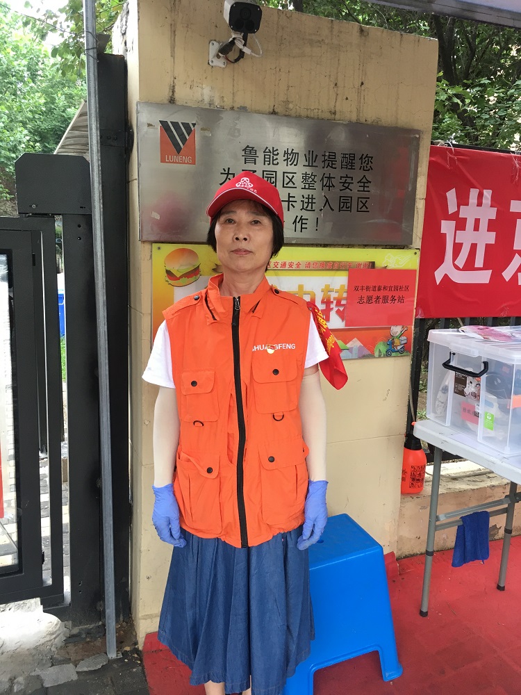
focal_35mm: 29
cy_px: 348
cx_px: 260
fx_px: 582
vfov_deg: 61.7
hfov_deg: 48.2
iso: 50
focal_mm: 4.15
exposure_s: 1/33
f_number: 2.2
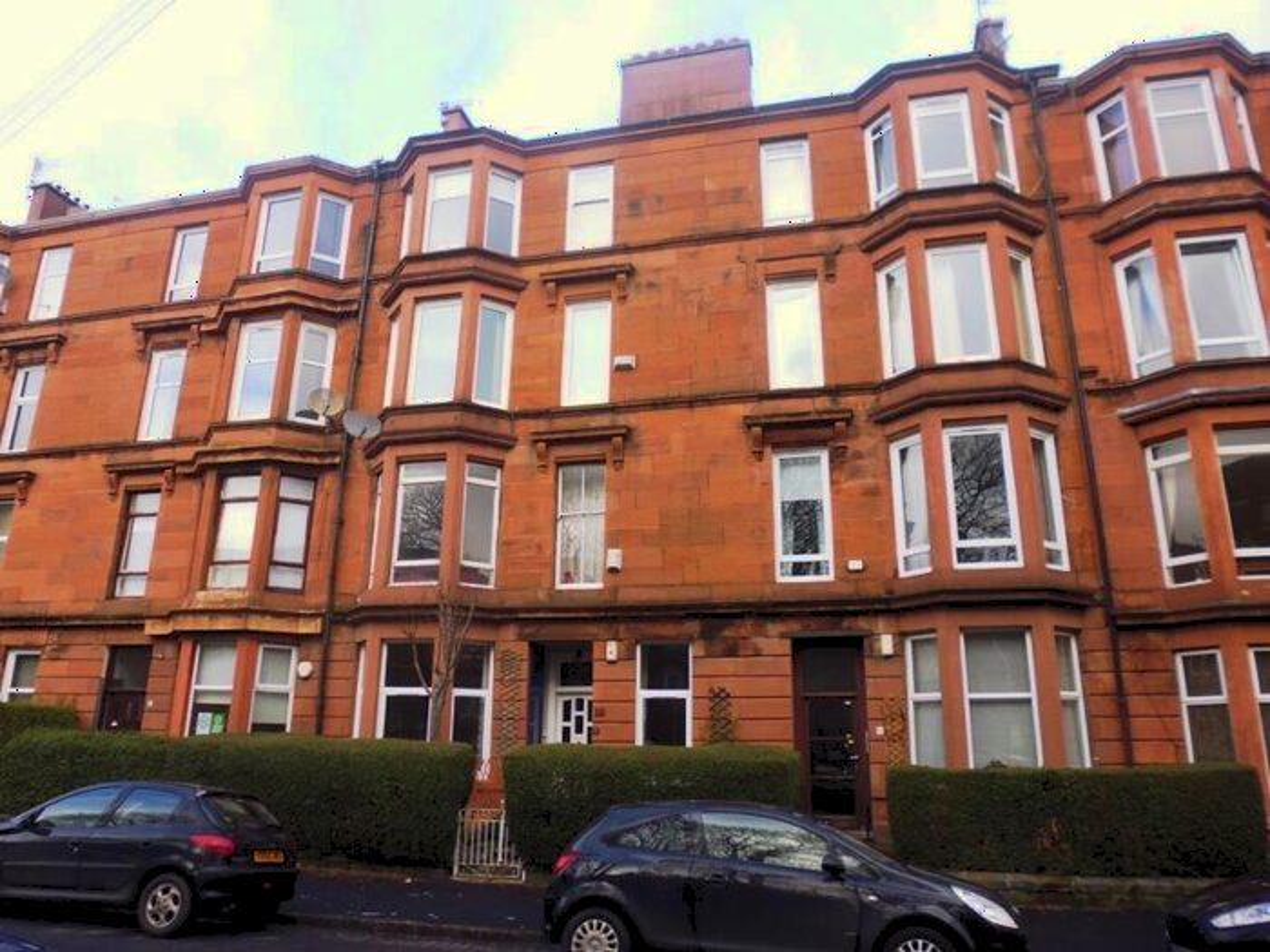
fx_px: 881
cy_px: 476
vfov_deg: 56.8
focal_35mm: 24
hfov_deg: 71.6
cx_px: 635
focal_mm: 4.3
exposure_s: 1/320
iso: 100
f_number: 2.8
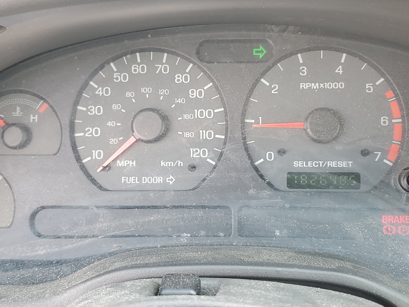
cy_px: 154
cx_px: 204
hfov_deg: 67.3
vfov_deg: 53.1
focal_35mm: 26
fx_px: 307
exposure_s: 1/60.2
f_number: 1.5
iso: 56
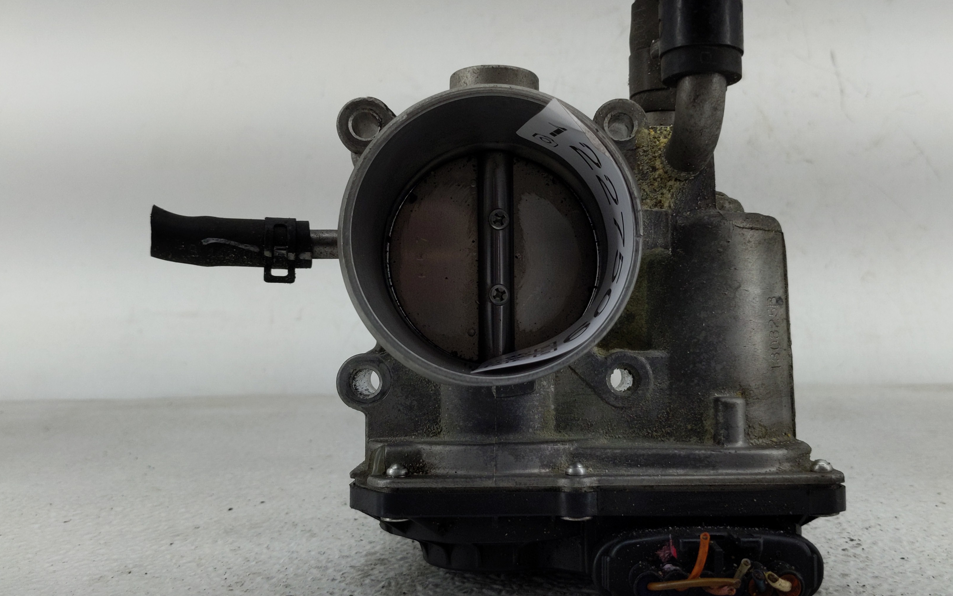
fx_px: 857
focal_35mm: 33
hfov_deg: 58.1
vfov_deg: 38.3
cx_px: 515
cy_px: 323
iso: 55
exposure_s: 1/179
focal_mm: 4.38
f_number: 1.73
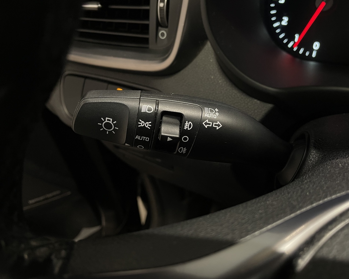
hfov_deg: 62.2
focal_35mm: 28
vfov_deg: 51.5
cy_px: 141
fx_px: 289
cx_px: 185
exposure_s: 1/50
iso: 320
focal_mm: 4.2
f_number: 1.6
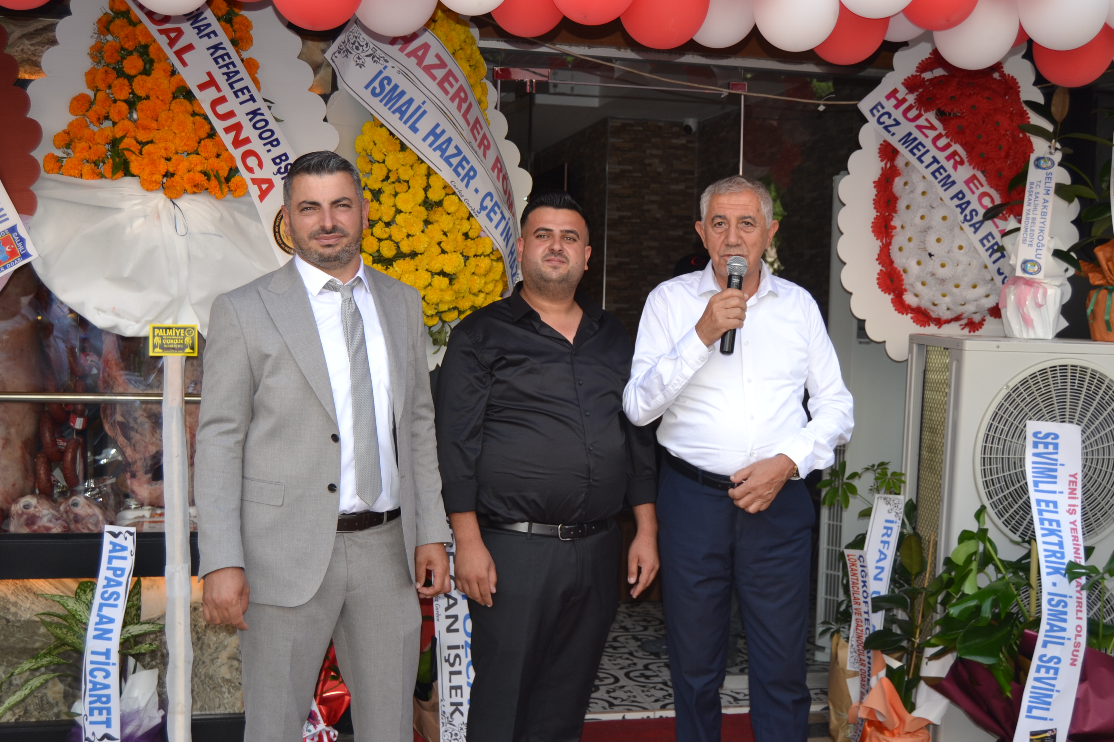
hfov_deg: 43.6
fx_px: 1392
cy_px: 371
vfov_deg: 29.9
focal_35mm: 45
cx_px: 557
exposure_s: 1/125
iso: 125
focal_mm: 30
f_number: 4.2
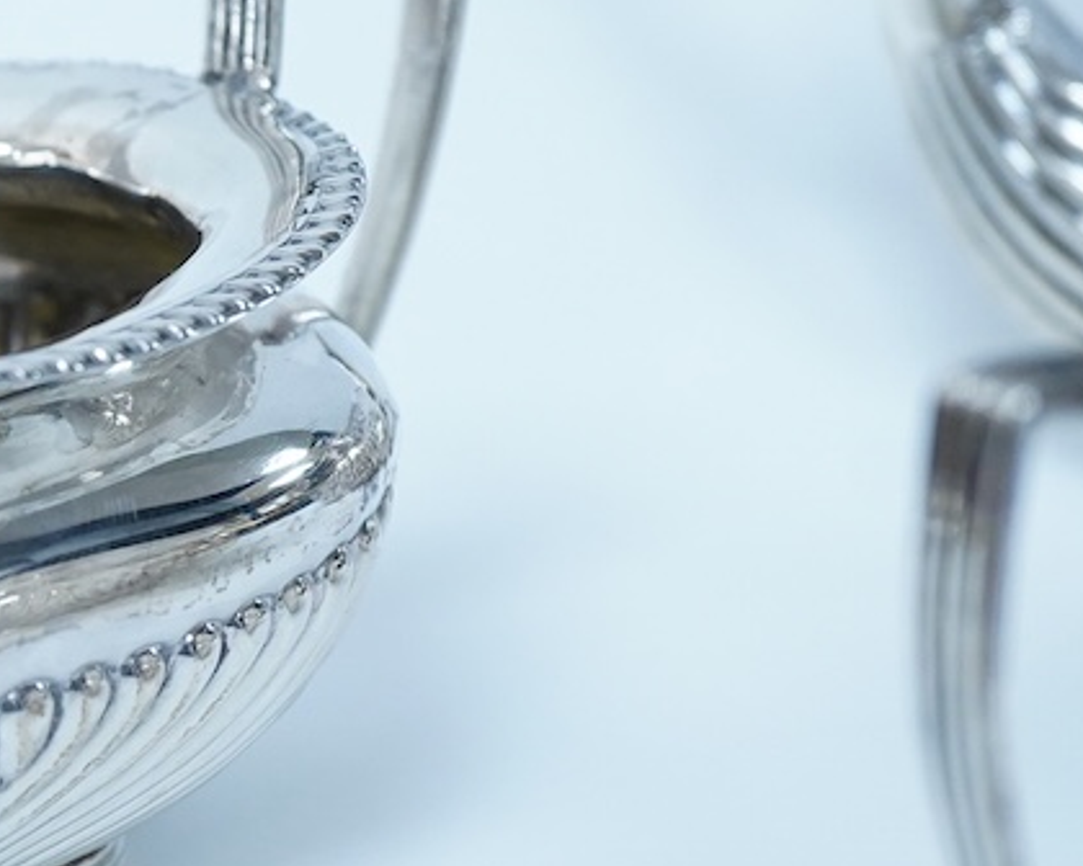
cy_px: 446
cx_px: -151
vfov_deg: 13.6
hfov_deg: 16.4
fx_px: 3622
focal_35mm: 113
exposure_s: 1/250
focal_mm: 30
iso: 2500
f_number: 5
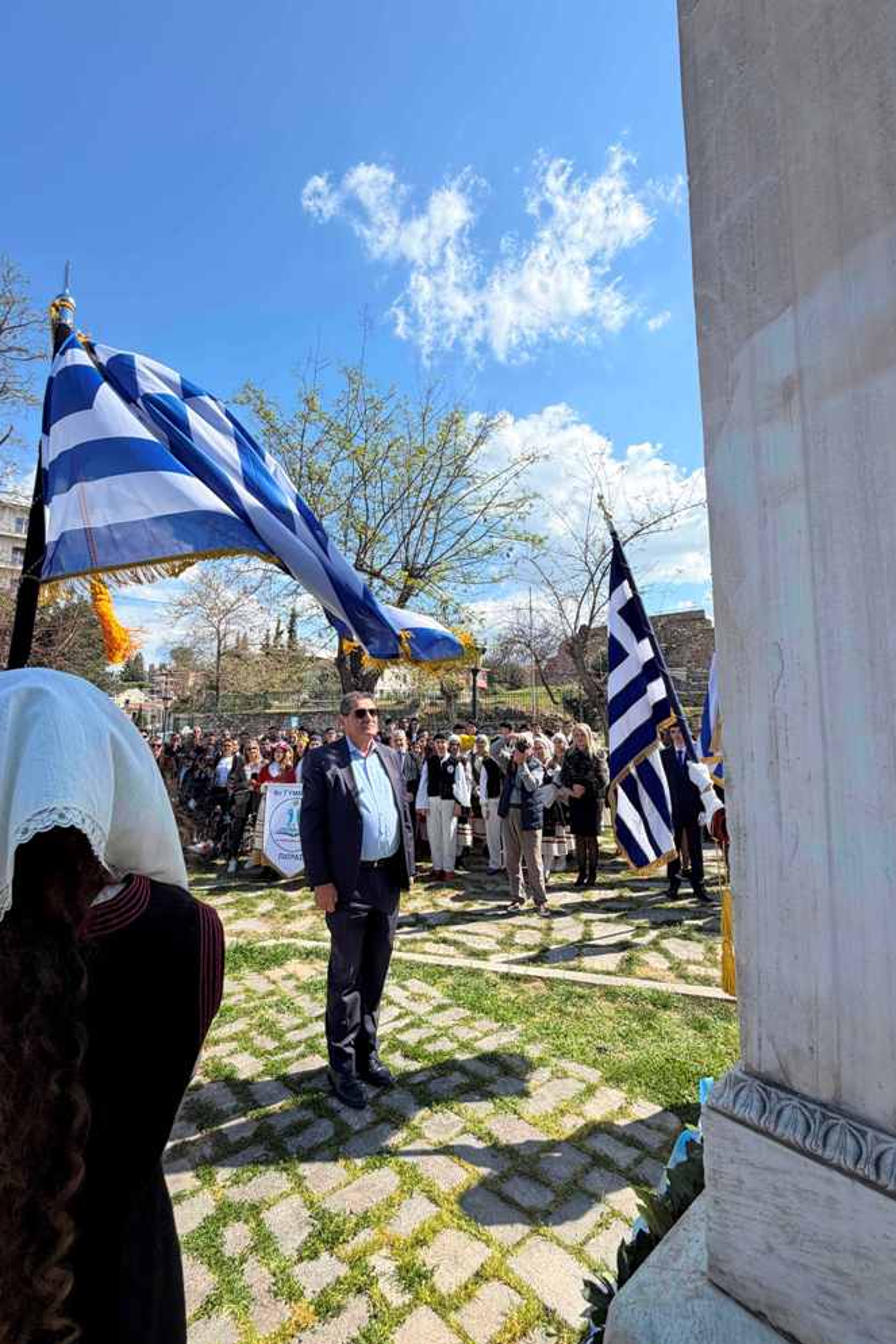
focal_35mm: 15
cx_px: 432
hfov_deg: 77.3
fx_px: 560
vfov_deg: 100.4
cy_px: 671
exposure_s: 1/820
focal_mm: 2.22
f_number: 2.2
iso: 20
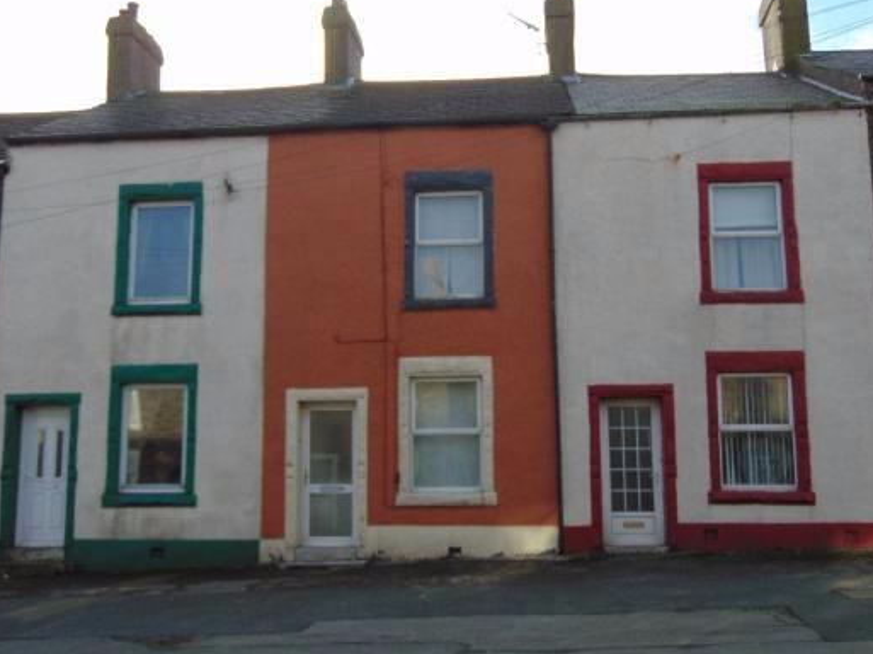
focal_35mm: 42
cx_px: 425
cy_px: 313
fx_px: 1058
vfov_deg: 34.3
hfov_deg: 44.8
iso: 80
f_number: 3.3
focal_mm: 6.9
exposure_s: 1/200
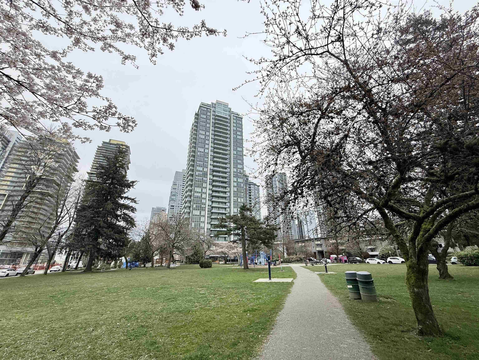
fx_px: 194
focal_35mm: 14
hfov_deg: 102.1
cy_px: 180
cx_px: 240
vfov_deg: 85.7
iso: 50
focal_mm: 2.22
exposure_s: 1/1017
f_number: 2.2
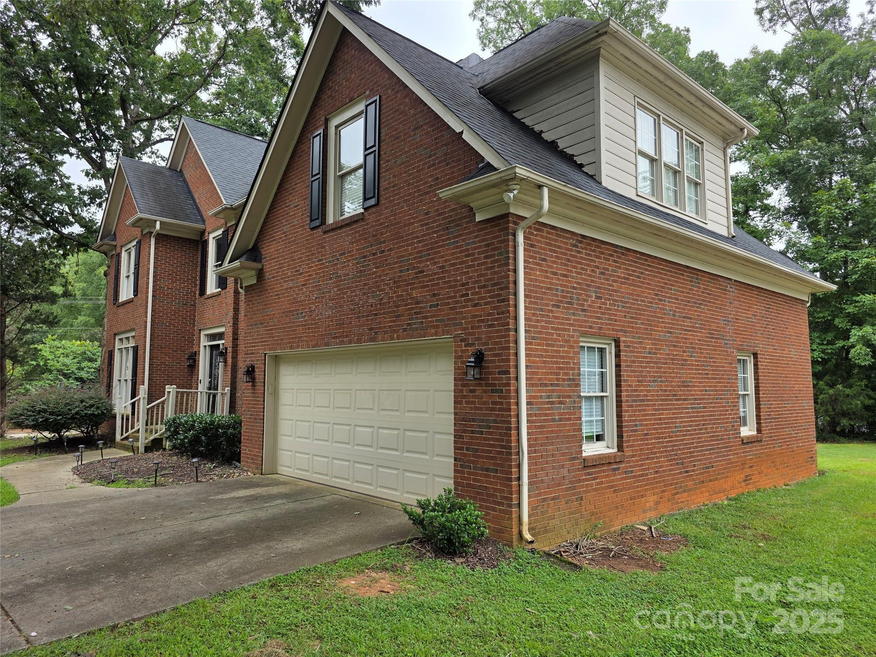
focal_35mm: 23
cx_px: 438
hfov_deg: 73.9
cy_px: 328
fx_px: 582
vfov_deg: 58.9
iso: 80
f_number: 1.7
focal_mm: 6.3
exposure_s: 1/1318
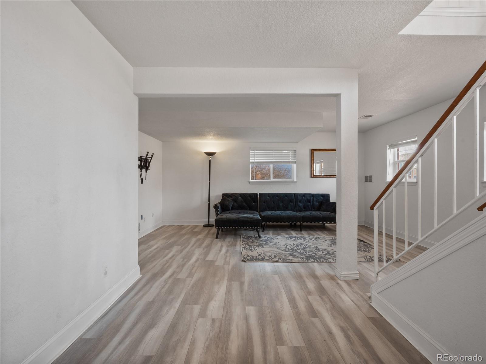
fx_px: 225
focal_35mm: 16
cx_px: 243
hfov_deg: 94.5
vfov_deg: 78.1
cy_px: 182
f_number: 8
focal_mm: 8
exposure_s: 1/2.5
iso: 200
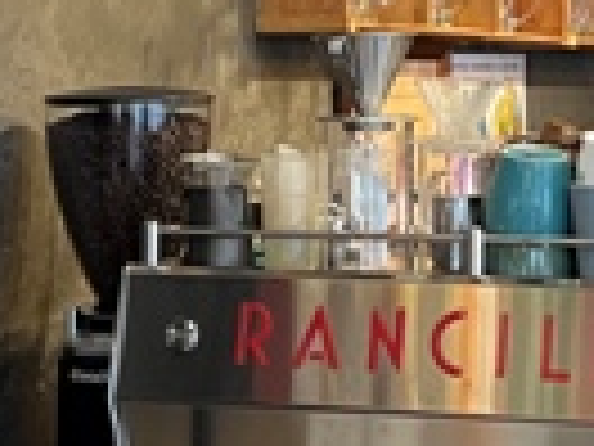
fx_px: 2711
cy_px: -158
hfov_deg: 12.5
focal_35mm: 158
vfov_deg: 9.2
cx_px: 333
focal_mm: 5.7
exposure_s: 1/60
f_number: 1.5
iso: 250
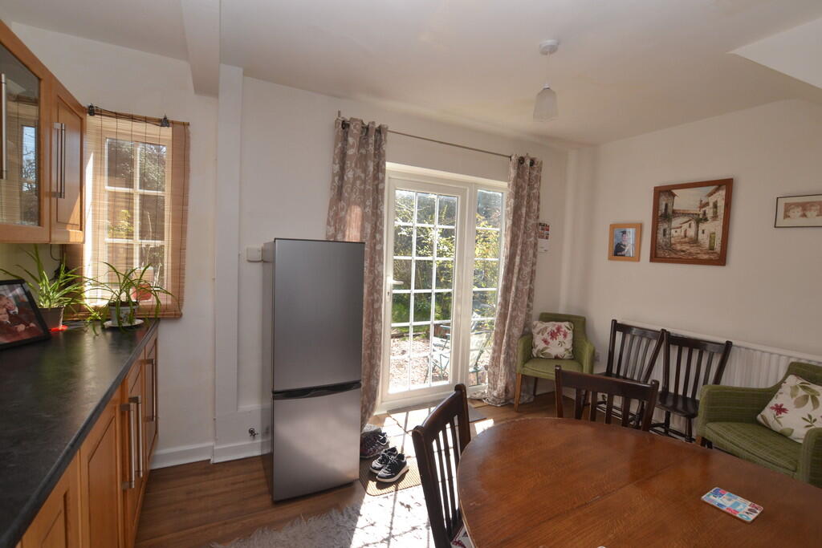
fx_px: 343
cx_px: 411
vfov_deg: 77.3
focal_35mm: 15
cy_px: 274
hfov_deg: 100.4
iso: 400
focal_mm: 10
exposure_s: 1/125
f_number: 7.1
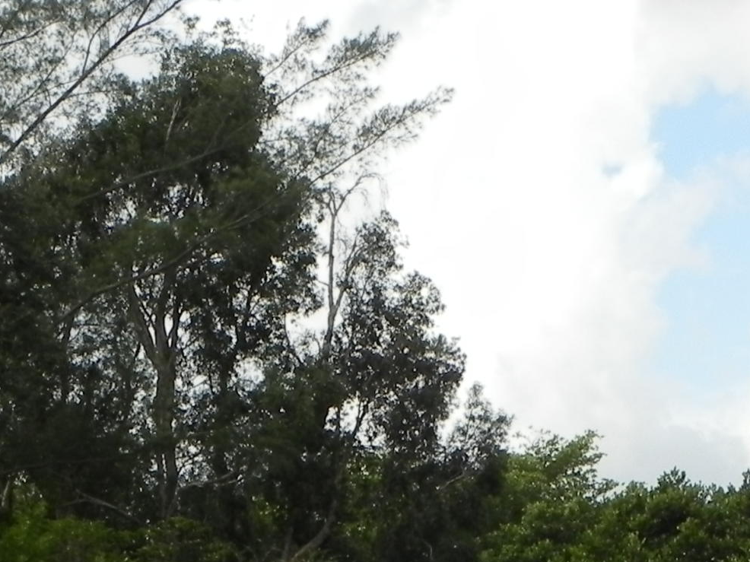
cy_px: 521
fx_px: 3033
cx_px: 470
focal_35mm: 140
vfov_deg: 10.5
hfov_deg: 14.1
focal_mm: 8.2
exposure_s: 1/326
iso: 160
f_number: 6.3
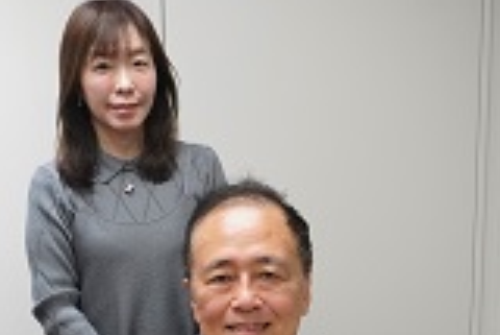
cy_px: 374
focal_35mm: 75
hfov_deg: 27.0
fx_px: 1043
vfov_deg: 17.6
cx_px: 256
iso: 1600
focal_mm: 20
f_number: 7.1
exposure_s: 1/80
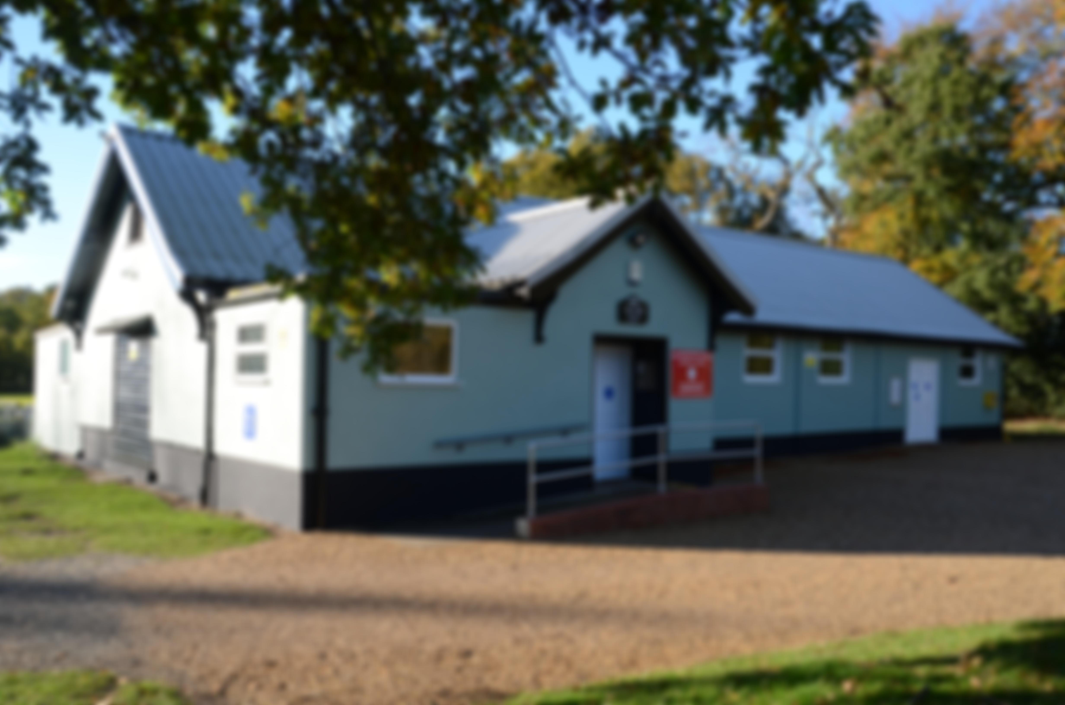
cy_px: 352
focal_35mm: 32
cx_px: 532
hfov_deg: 59.6
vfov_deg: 41.5
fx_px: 930
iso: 400
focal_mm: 21
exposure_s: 1/400
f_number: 10
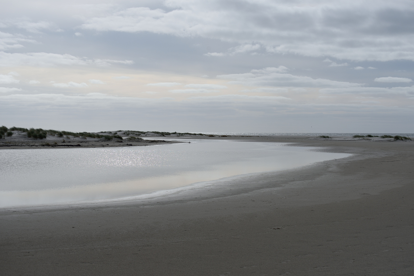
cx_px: 207
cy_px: 138
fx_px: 805
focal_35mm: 70
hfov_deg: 28.8
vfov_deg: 19.5
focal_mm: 70
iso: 100
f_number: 7.1
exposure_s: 1/800
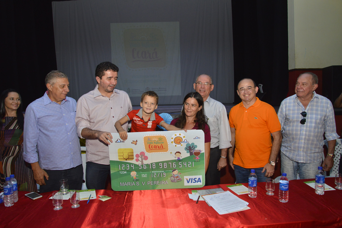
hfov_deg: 73.7
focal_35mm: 24
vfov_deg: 53.1
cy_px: 114
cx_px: 171
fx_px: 228
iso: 1600
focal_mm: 24
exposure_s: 1/200
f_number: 8
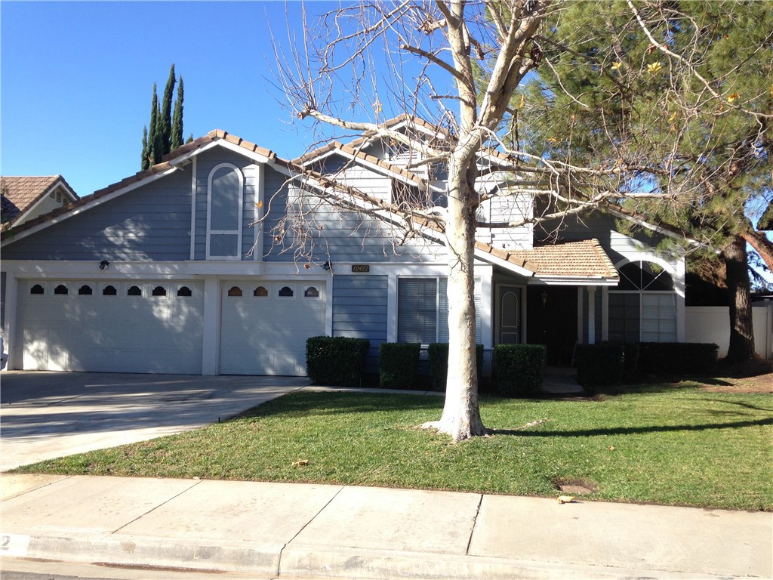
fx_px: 737
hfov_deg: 55.4
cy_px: 290
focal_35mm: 33
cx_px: 386
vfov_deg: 42.9
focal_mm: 4.12
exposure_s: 1/653
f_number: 2.4
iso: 50
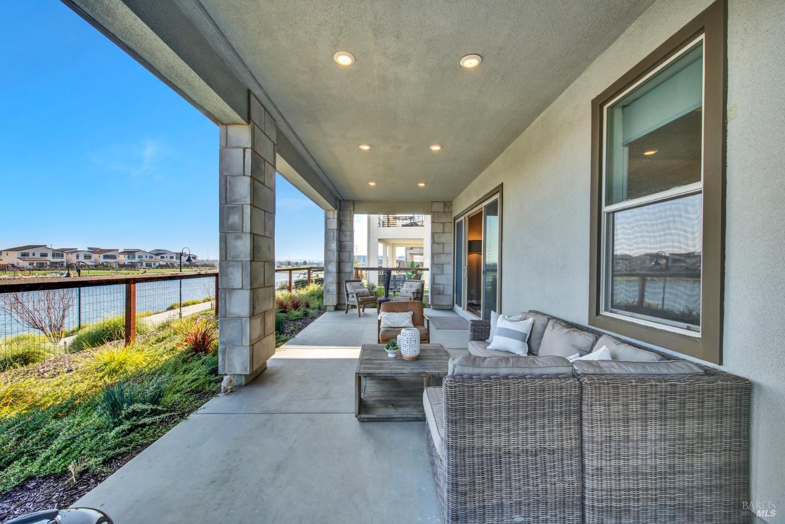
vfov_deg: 81.3
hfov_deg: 104.2
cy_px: 262
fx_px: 305
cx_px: 392
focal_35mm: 14
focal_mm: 14
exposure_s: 1/30
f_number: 14
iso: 100
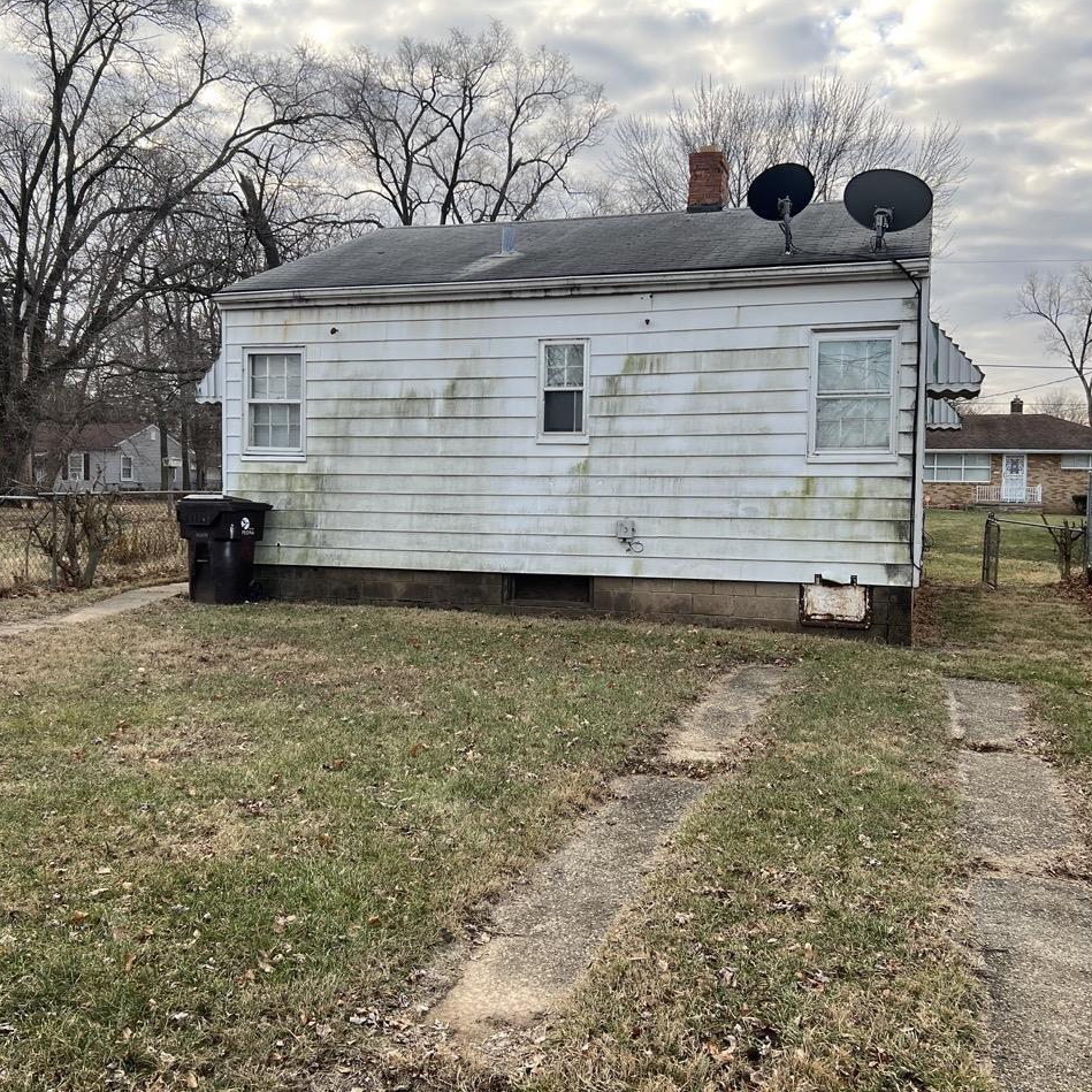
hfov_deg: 52.5
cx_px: 545
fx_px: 1106
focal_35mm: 31
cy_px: 541
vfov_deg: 52.5
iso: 50
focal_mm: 5.7
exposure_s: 1/743
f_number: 1.5
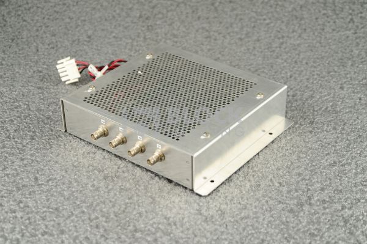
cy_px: 122
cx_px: 184
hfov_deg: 27.0
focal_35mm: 75
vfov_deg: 18.2
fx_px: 764
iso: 800
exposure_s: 1/100
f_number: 5.6
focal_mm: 75
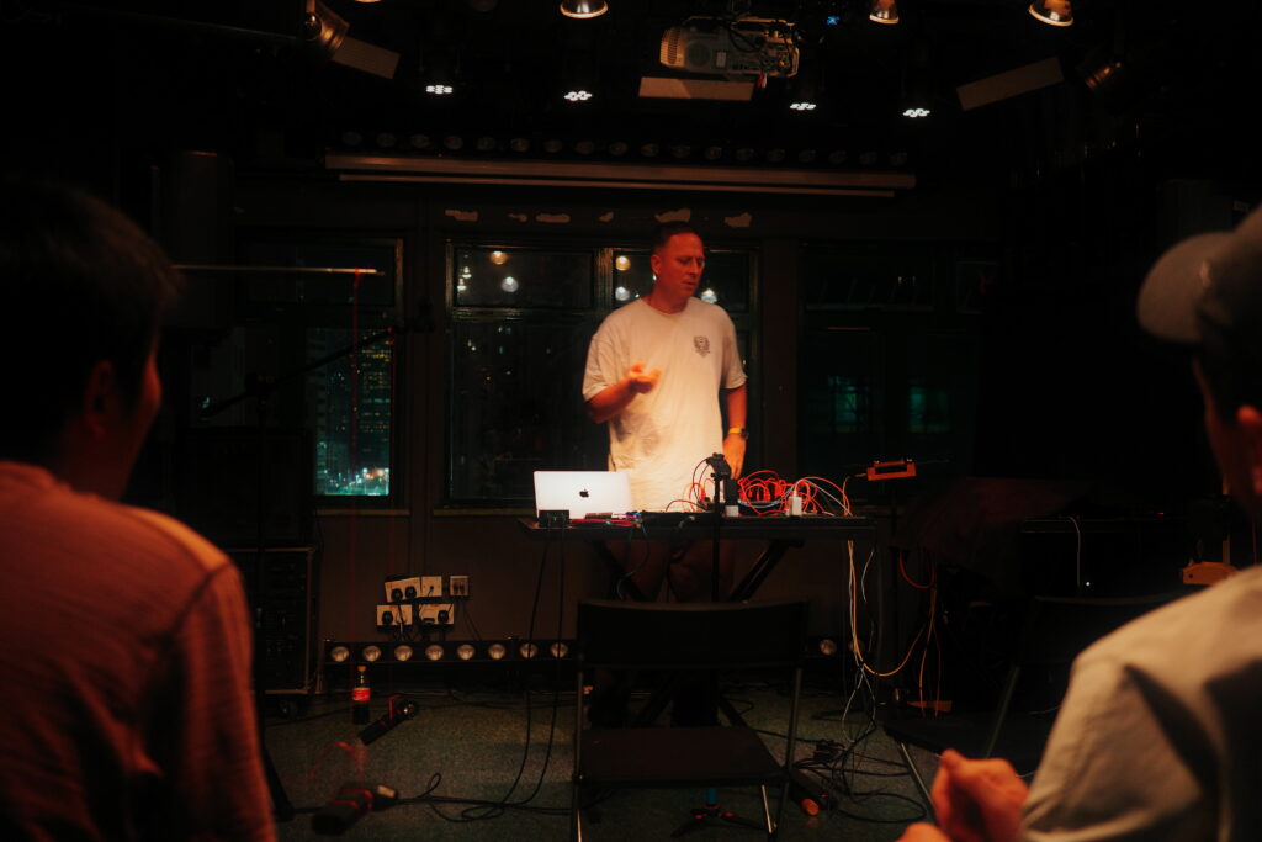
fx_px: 1402
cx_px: 631
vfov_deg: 33.4
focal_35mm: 40
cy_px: 421
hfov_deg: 48.5
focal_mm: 26
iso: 800
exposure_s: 1/50
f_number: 2.8
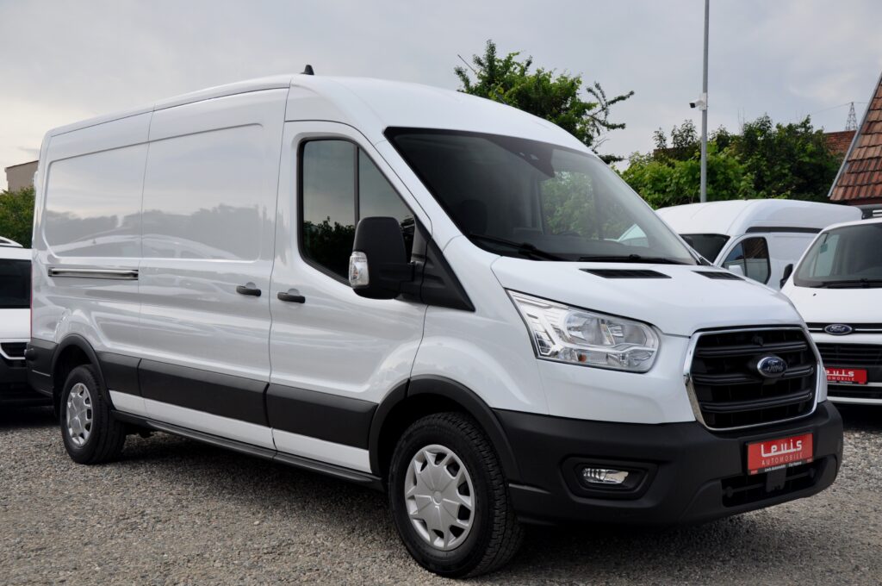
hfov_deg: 49.6
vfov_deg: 34.1
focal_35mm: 39
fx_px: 954
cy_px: 293
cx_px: 441
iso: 500
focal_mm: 26
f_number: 9
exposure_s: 1/320
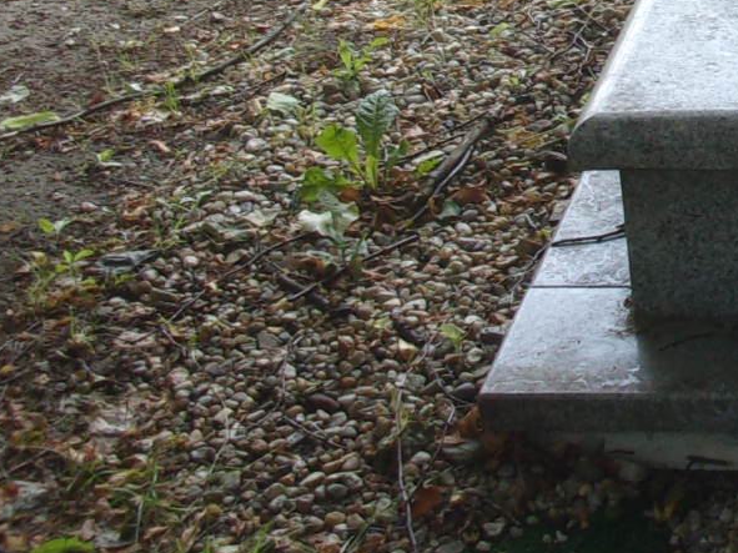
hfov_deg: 18.4
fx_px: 2068
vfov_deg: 14.7
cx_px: 1034
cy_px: -119
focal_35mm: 97
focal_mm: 5.1
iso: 80
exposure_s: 1/75
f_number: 3.9
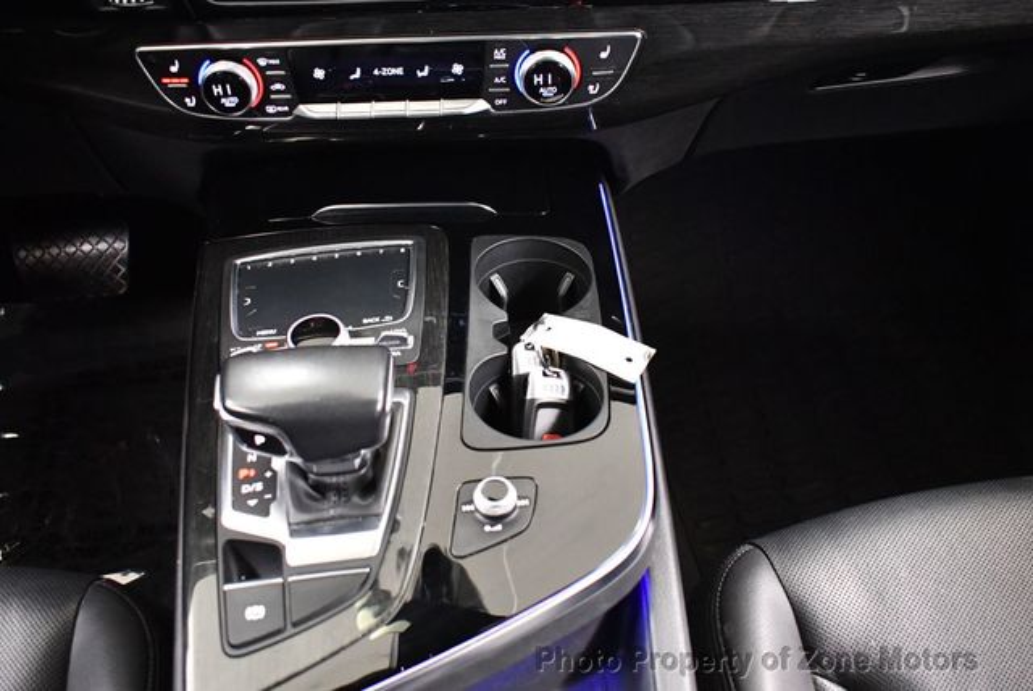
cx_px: 516
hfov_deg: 53.1
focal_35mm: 36
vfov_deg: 36.9
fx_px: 1034
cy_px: 346
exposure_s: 1/60
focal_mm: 18
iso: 5000
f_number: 3.5
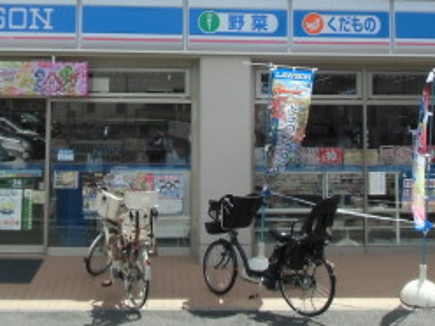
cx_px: 207
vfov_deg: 23.4
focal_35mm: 62
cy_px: 75
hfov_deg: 31.2
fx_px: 779
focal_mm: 4.24
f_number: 3
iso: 64
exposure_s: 1/500
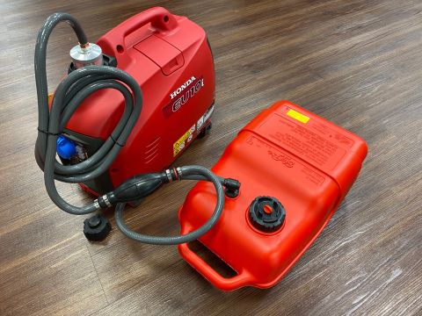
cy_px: 158
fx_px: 317
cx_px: 211
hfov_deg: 67.3
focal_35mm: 26
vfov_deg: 53.1
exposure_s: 1/50
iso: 160
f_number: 1.8
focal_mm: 4.25
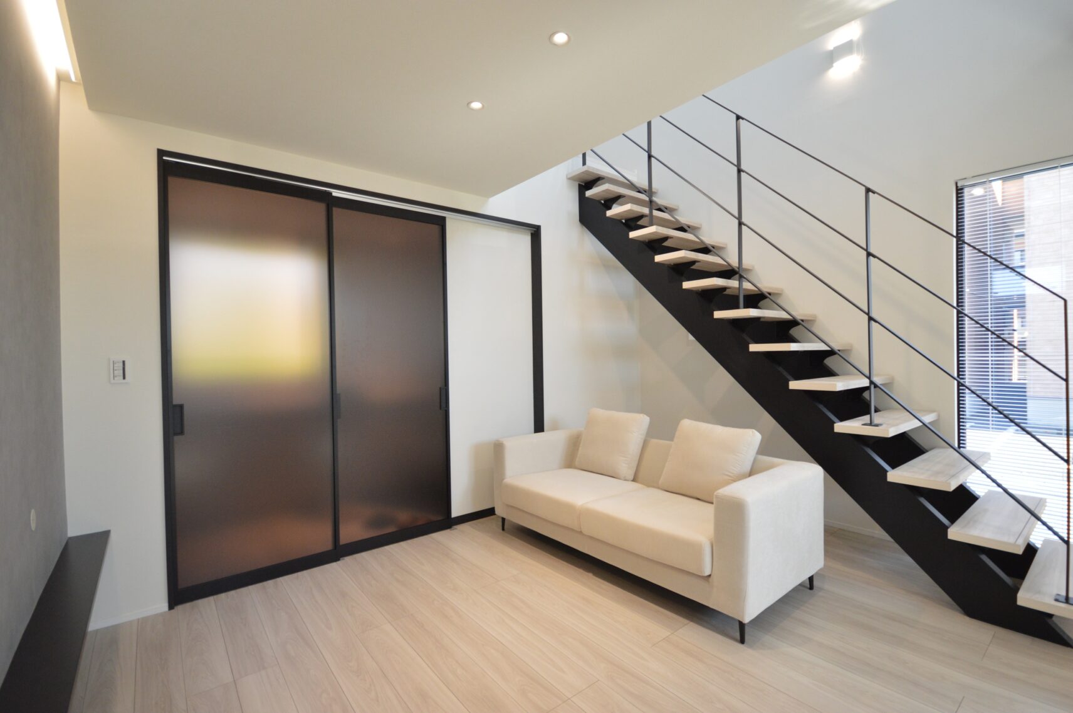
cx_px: 536
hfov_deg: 100.4
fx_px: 447
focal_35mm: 15
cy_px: 356
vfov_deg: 77.2
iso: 800
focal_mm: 10
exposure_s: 1/100
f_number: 4
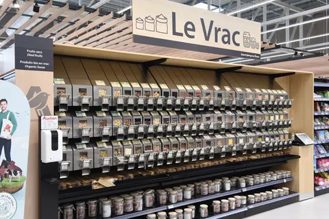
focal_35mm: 36
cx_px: 164
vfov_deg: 36.9
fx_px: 329
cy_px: 110
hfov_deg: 53.1
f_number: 9
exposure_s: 1/25
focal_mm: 36
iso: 400
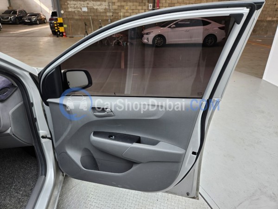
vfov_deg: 58.9
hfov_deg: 73.9
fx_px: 185
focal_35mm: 23
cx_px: 139
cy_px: 104
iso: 64
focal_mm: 5.4
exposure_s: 1/120
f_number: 1.8
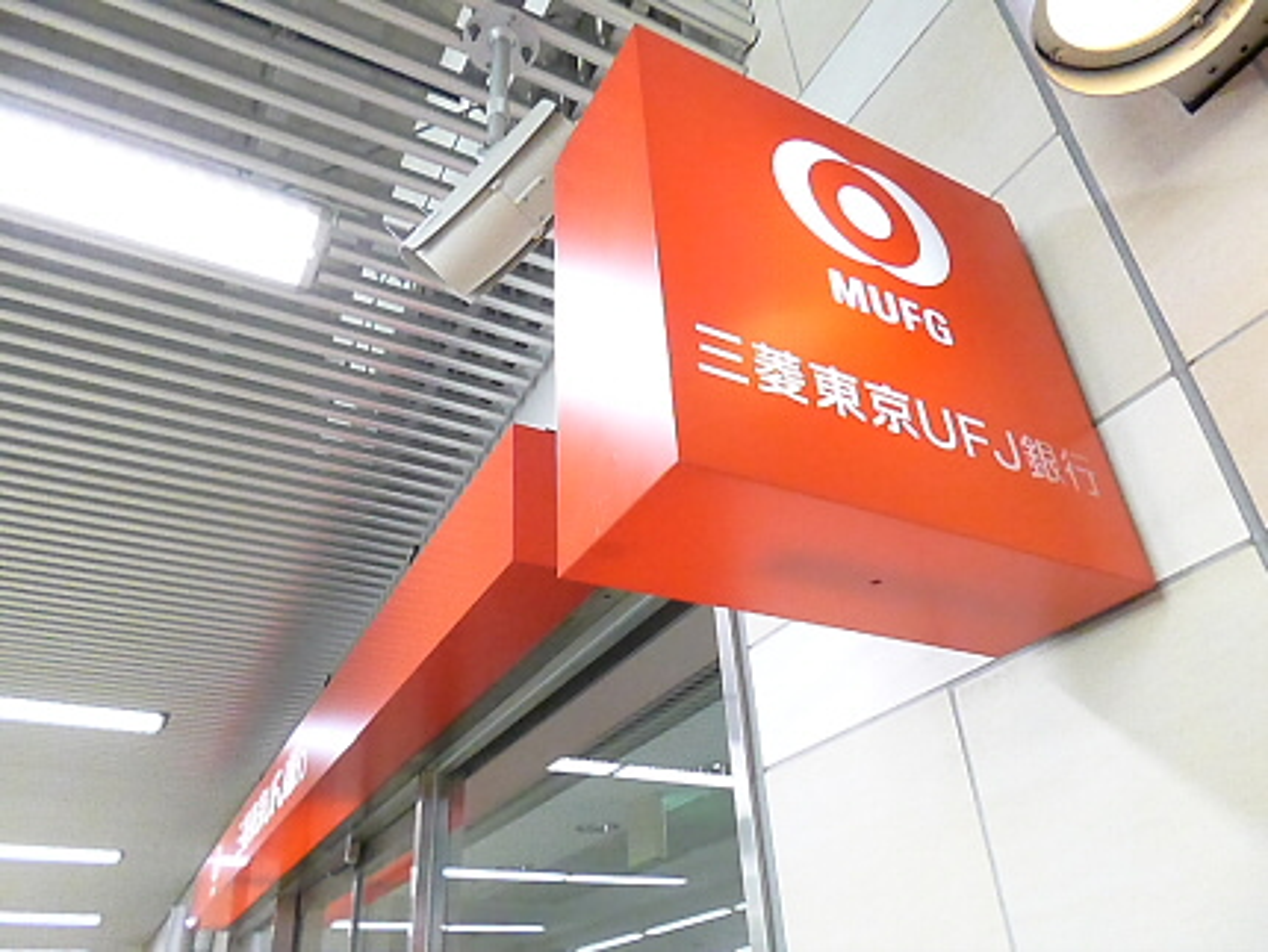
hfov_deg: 71.6
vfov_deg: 56.9
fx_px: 880
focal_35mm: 24
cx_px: 634
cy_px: 476
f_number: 2.5
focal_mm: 4.3
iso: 1600
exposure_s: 1/250
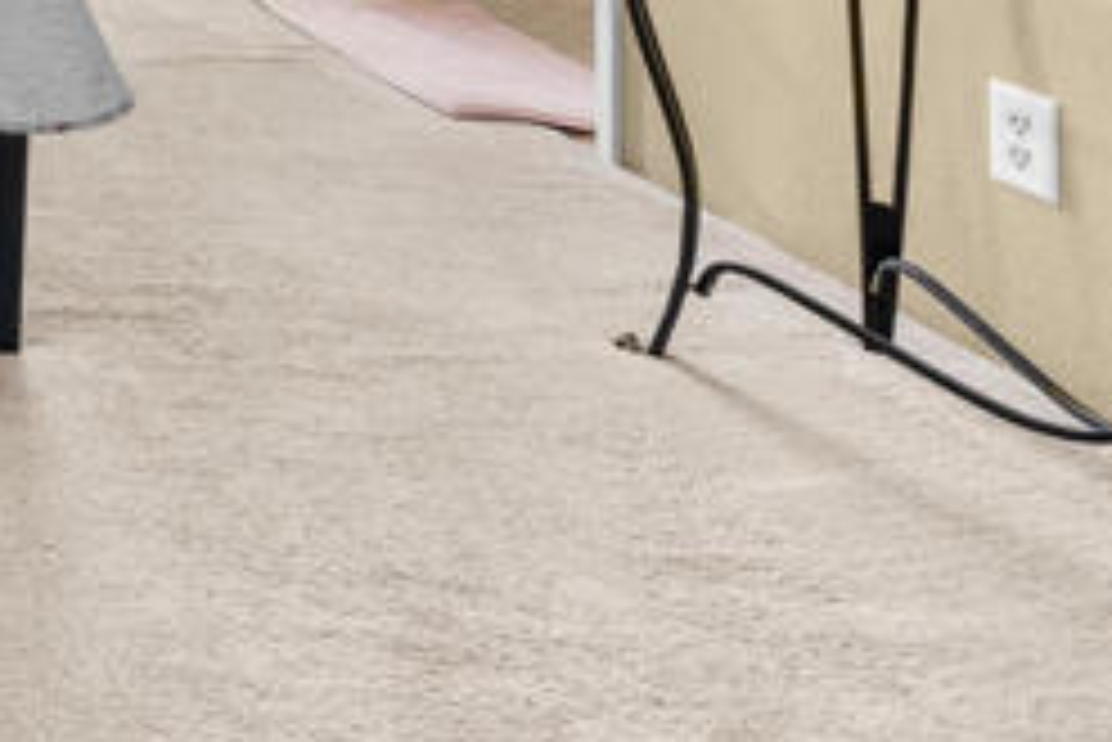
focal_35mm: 54
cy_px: -621
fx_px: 1669
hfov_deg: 22.8
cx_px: -837
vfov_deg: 18.8
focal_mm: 13
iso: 250
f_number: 9
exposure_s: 1/2.5
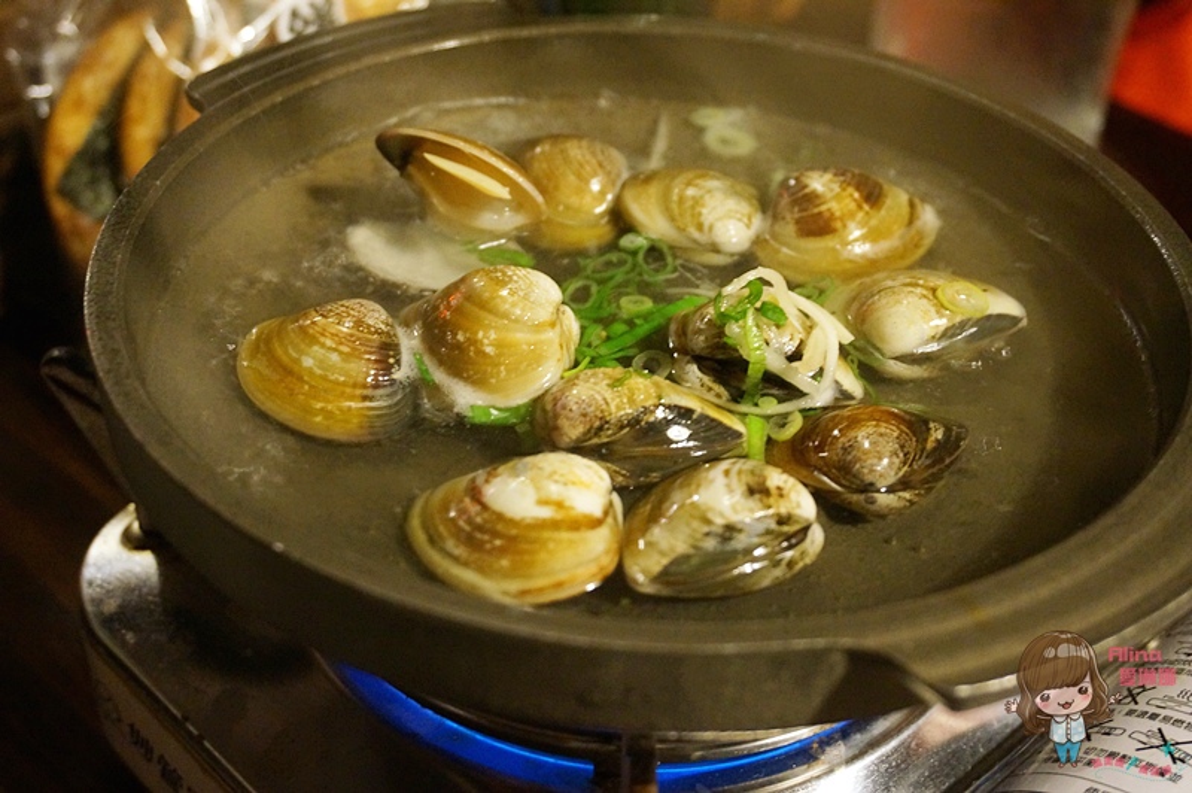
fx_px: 1638
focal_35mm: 50
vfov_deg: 27.2
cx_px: 596
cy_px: 396
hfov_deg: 40.0
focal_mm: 33
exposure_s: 1/20
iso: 3200
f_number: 5
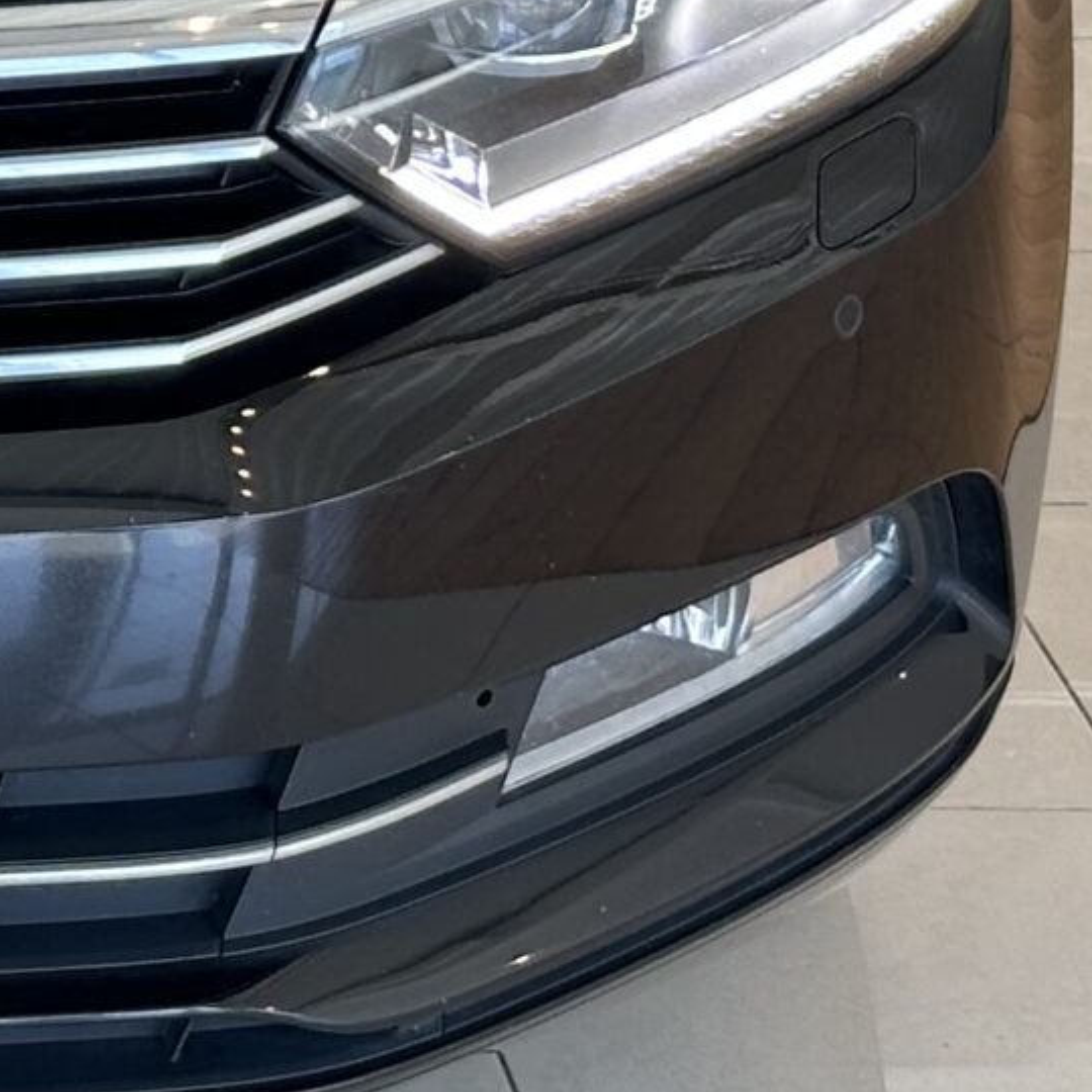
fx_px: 7174
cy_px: -475
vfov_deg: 8.5
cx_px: -847
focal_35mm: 201
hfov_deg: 8.4
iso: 64
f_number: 1.78
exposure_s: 1/145
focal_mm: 6.86
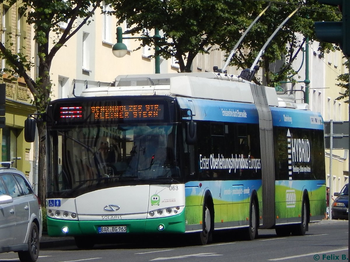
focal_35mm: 207
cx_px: 175
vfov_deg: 7.2
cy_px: 131
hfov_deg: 9.6
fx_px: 2092
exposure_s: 1/1000
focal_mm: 37.1
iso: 125
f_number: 5.4
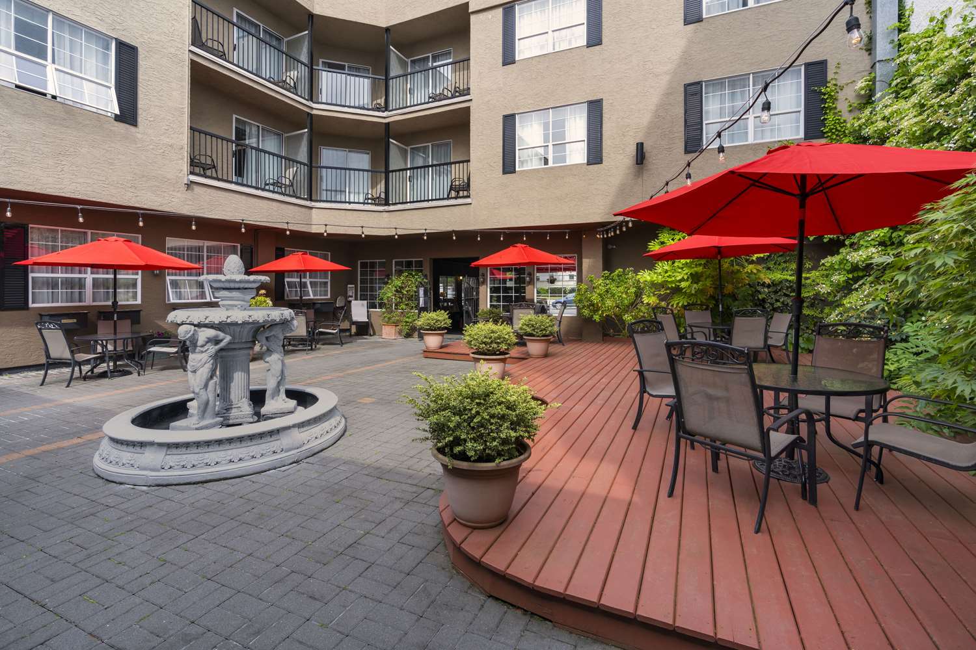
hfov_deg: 96.7
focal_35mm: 16
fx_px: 434
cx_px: 488
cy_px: 325
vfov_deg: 73.7
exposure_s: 1/125
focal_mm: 16
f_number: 7.1
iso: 160
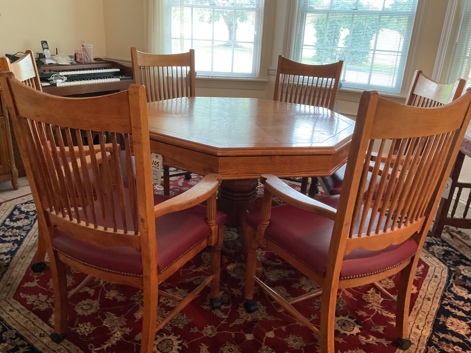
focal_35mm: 29
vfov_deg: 48.2
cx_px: 236
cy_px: 176
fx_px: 395
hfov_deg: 61.7
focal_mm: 3
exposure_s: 1/60
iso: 250
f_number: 1.8
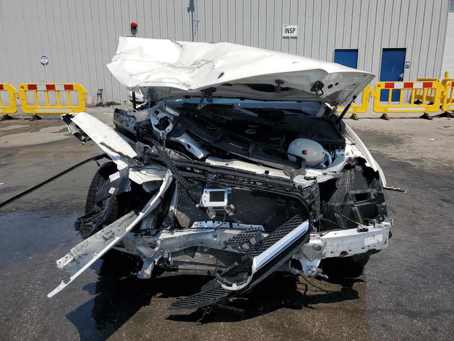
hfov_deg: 67.3
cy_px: 170
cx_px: 227
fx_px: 341
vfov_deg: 53.1
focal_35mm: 26
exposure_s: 1/5000
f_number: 1.5
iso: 50
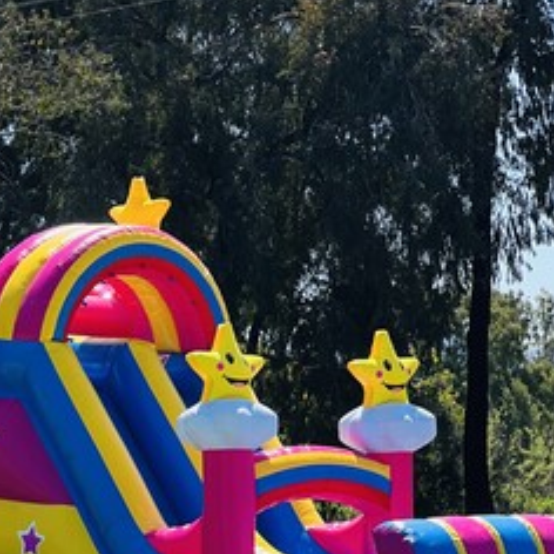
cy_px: 488
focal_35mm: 173
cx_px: 122
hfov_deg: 10.1
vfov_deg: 10.1
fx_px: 3132
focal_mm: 9
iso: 32
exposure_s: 1/374
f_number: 2.8
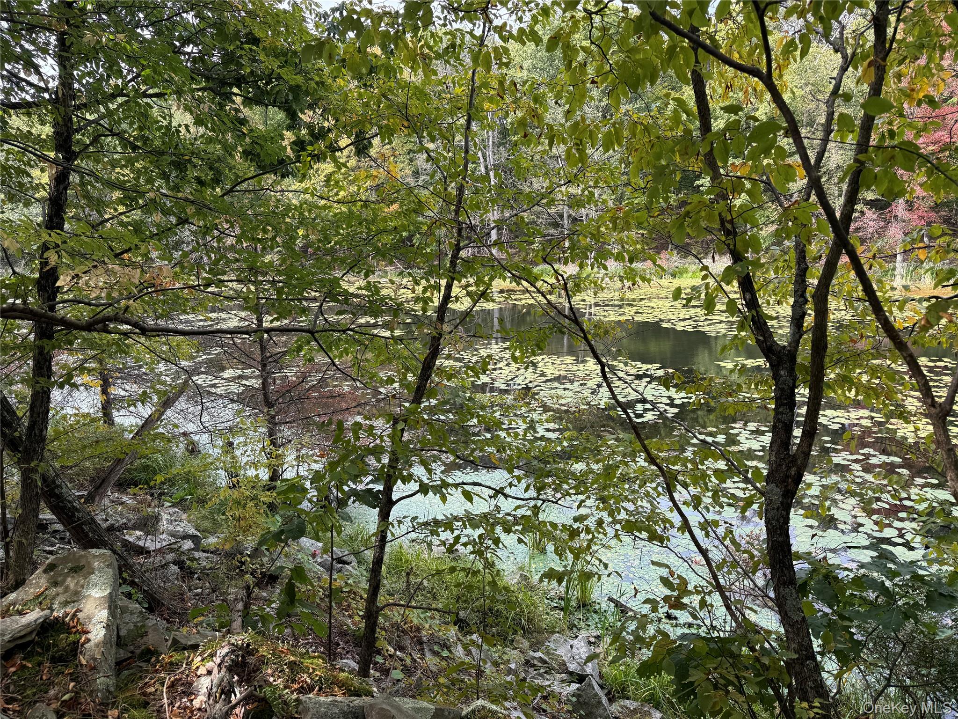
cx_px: 479
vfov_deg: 56.8
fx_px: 664
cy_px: 360
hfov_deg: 71.6
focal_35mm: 24
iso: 80
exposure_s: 1/555
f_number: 1.78
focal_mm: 6.76
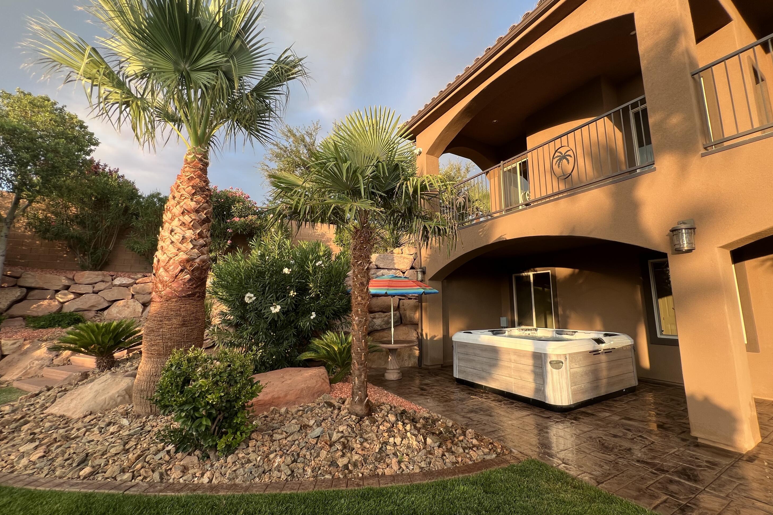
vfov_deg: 81.2
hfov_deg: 104.2
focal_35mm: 14
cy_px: 255
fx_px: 301
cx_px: 399
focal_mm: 1.57
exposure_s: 1/99
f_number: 1.8
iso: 32
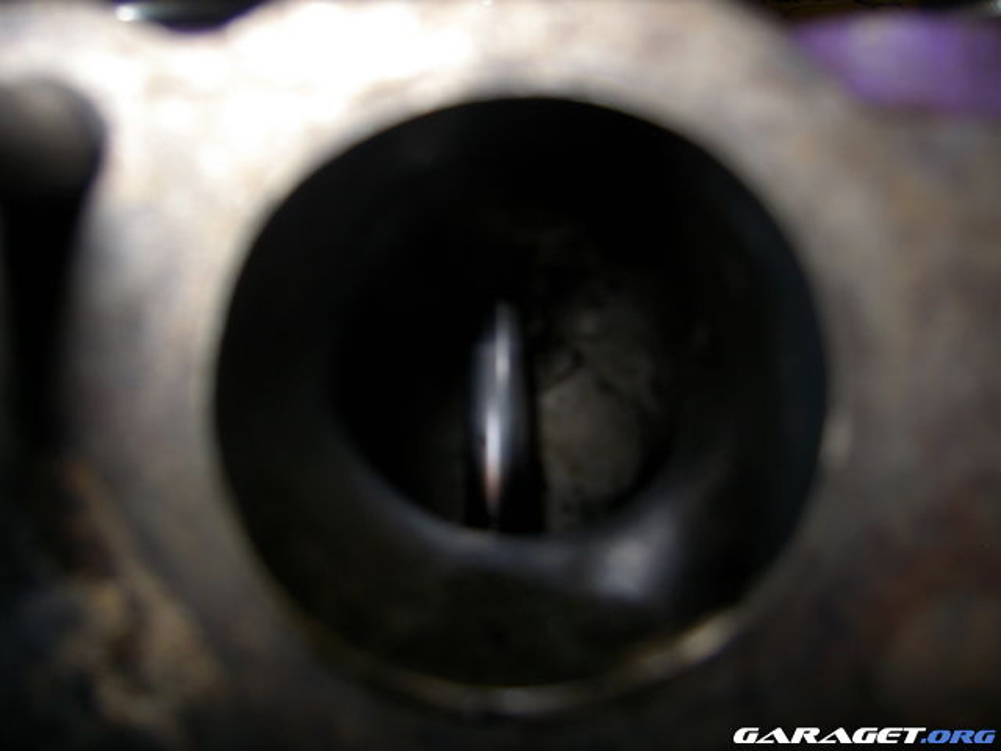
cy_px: 376
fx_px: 983
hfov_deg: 54.0
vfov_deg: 41.8
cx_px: 500
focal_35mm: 34
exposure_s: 1/60
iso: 50
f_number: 2.8
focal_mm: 5.6
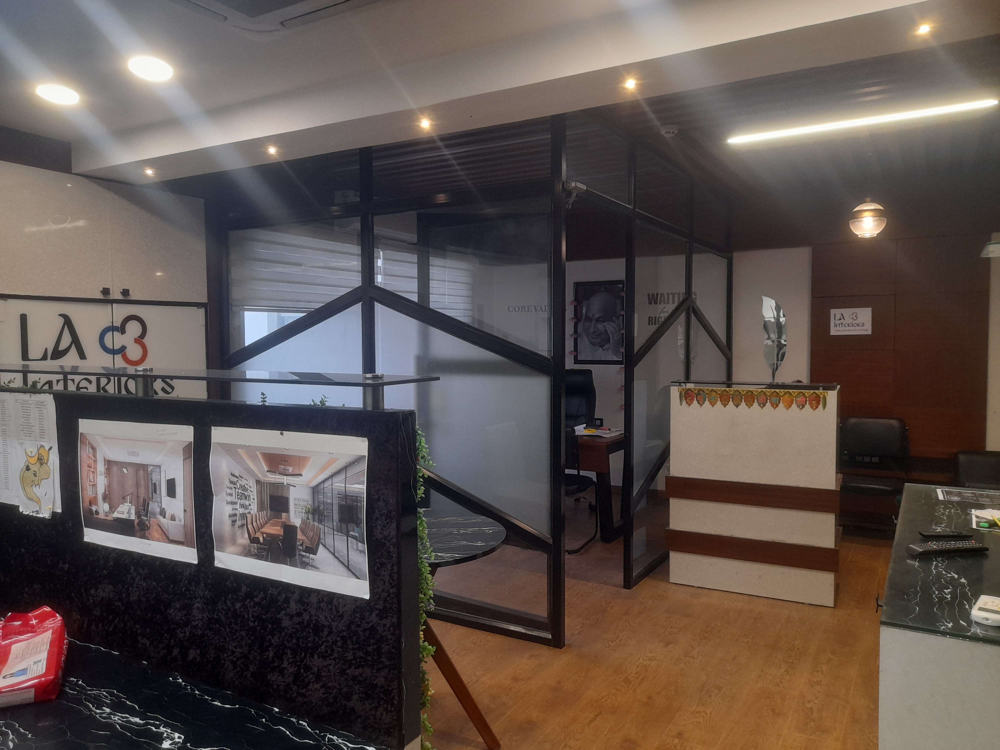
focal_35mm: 25
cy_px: 375
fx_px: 722
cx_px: 500
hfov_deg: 69.4
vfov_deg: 54.9
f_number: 2
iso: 320
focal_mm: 4.6
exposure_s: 1/50
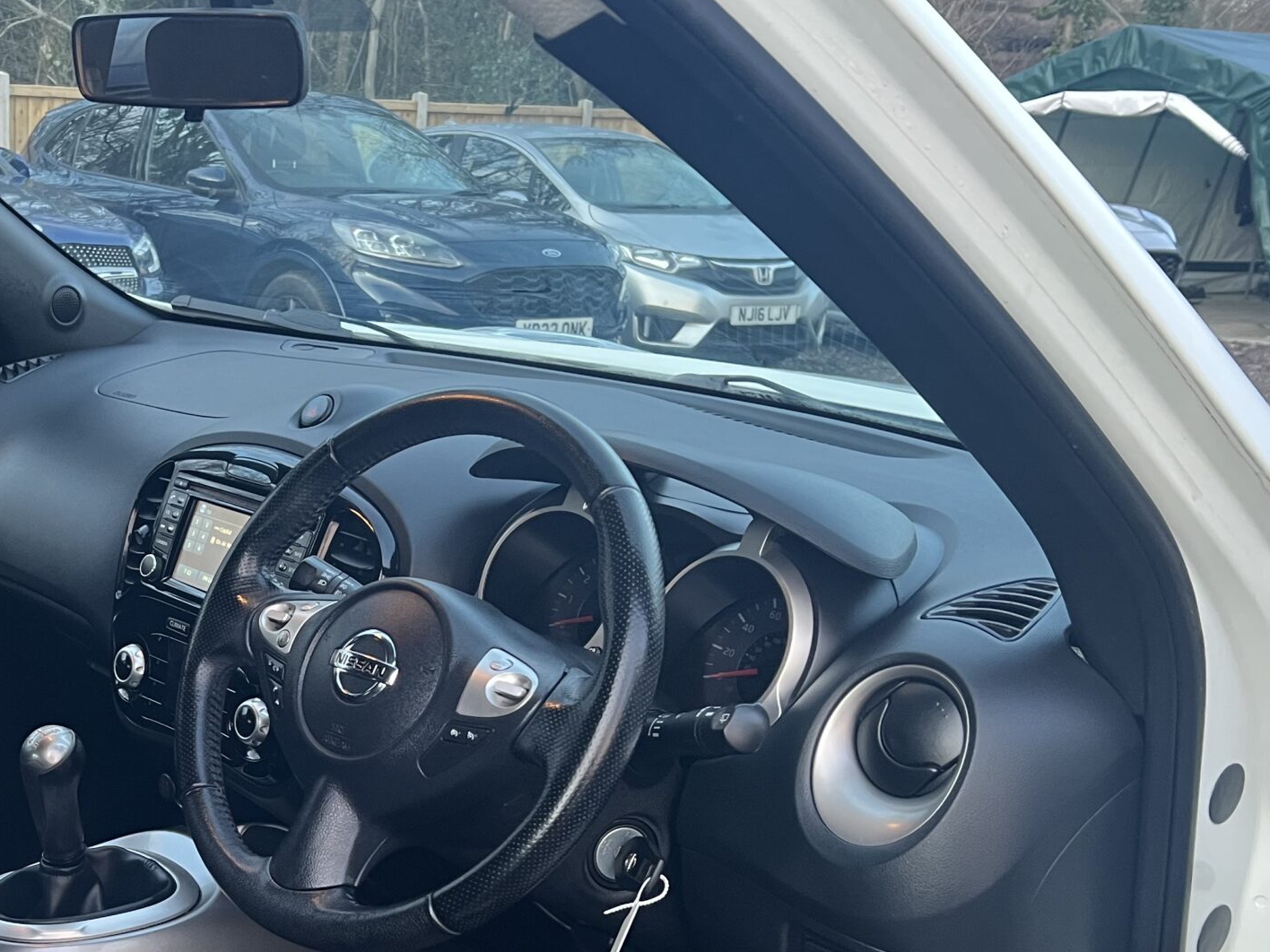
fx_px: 1724
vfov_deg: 30.1
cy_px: 766
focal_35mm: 47
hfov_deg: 38.6
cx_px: 220
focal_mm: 5.7
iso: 250
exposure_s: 1/60
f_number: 1.5
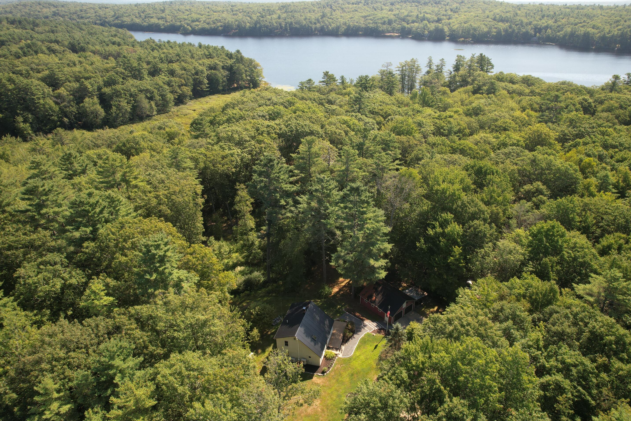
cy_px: 210
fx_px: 403
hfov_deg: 76.1
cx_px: 326
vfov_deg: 55.1
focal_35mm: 23
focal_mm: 8.38
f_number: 2.8
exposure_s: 1/200
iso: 100
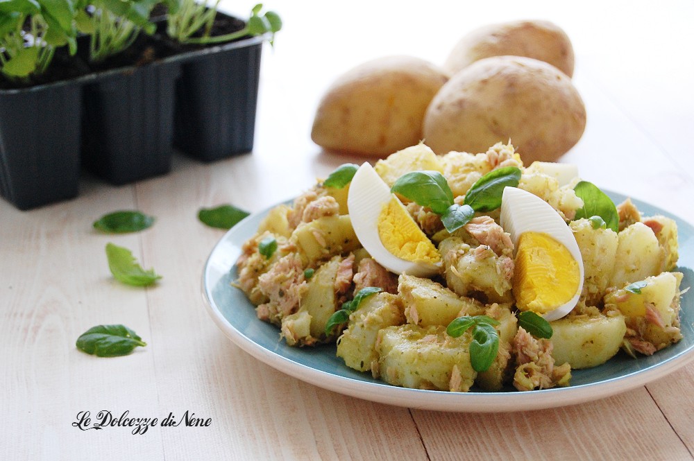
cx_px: 347
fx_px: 1502
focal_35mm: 78
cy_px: 230
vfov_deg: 17.5
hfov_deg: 26.0
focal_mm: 52
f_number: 5.6
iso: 800
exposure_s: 1/50
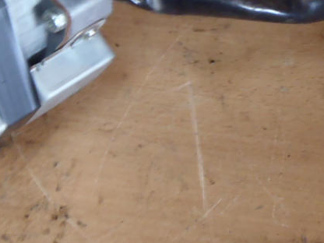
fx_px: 1095
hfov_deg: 16.8
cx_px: 98
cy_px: -57
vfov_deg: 12.3
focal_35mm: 117
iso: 250
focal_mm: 6.83
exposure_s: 1/4
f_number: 4.6
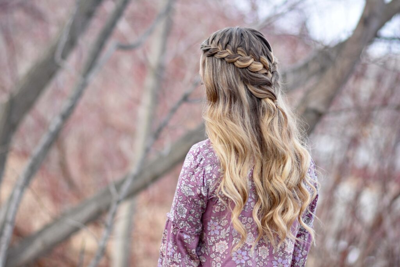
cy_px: 134
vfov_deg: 10.8
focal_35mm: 128
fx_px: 1417
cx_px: 200
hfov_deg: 16.1
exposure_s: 1/1000
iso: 200
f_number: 2
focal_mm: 85
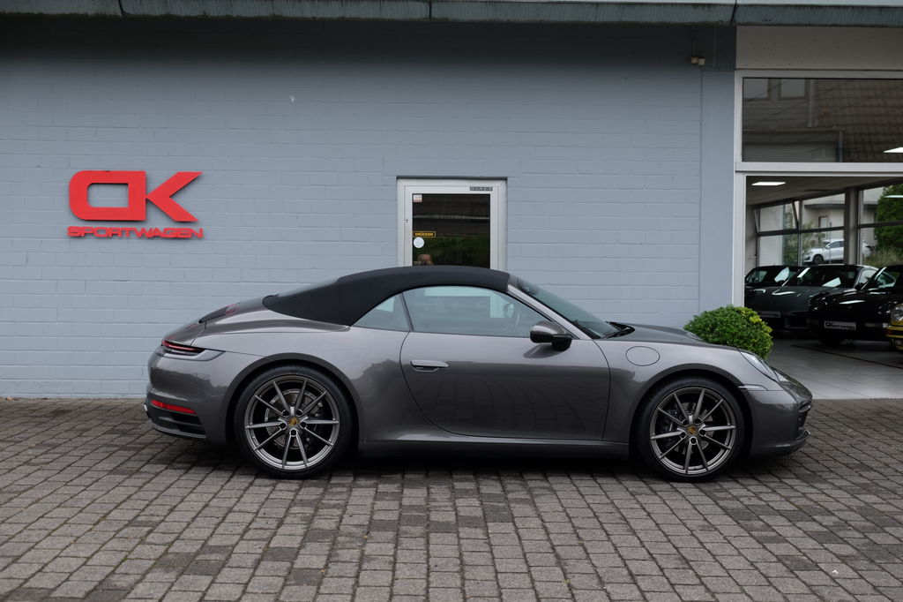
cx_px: 452
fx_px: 953
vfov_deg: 35.0
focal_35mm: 38
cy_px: 301
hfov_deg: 50.7
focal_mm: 25.4
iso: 200
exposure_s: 1/140
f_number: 3.2
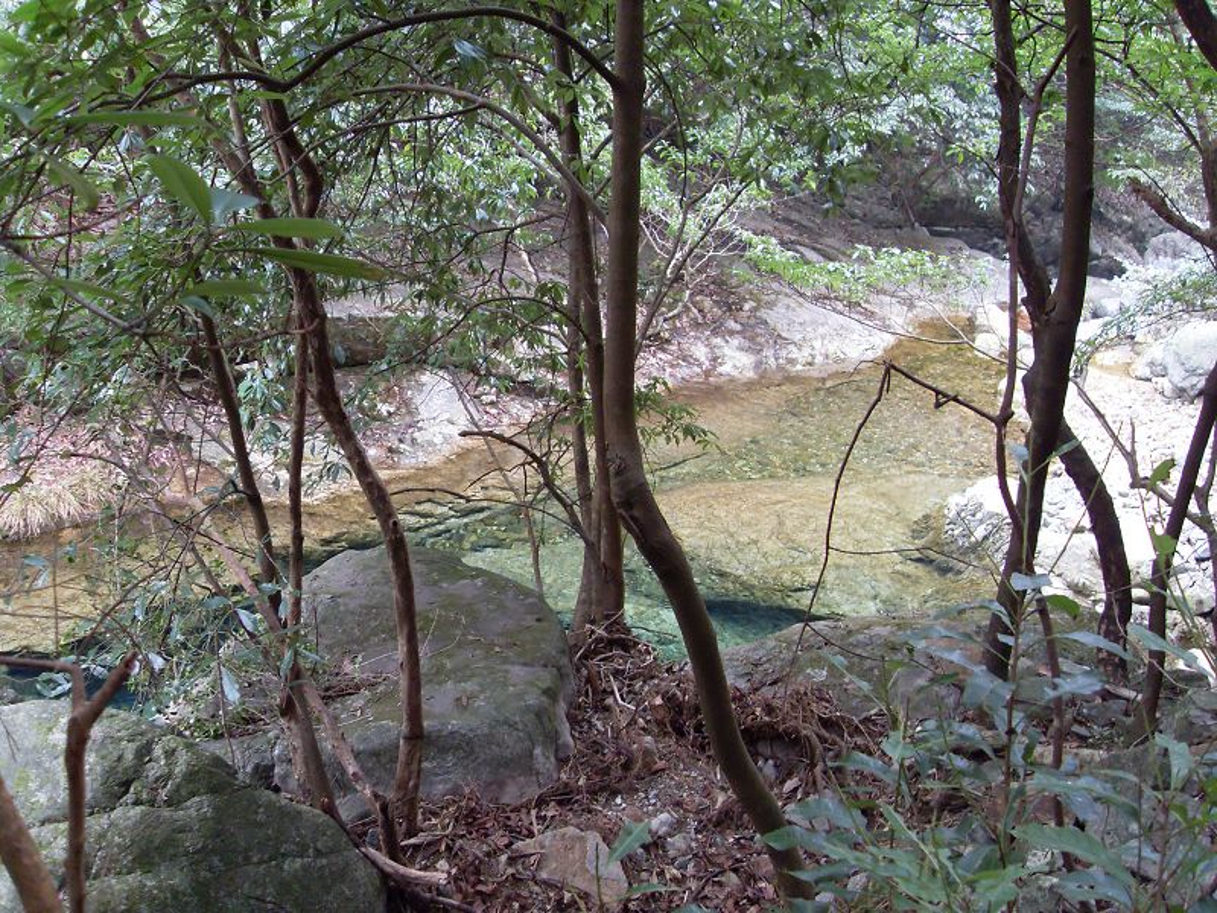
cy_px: 456
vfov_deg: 38.7
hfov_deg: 50.1
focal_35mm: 37
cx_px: 608
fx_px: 1301
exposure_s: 1/30
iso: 200
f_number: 2.8
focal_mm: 6.3
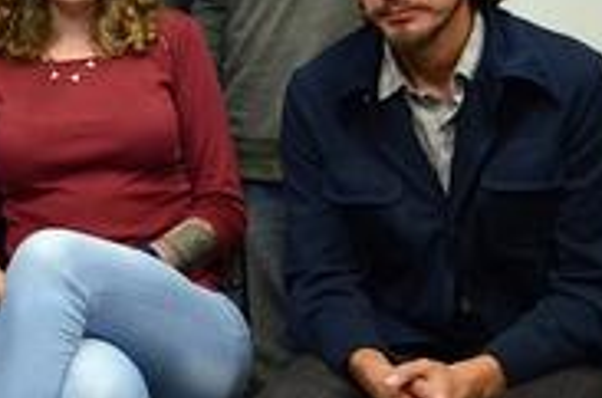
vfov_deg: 11.8
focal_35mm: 115
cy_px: 77
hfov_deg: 17.1
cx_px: -118
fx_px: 1918
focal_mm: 28
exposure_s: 1/40
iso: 1600
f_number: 4
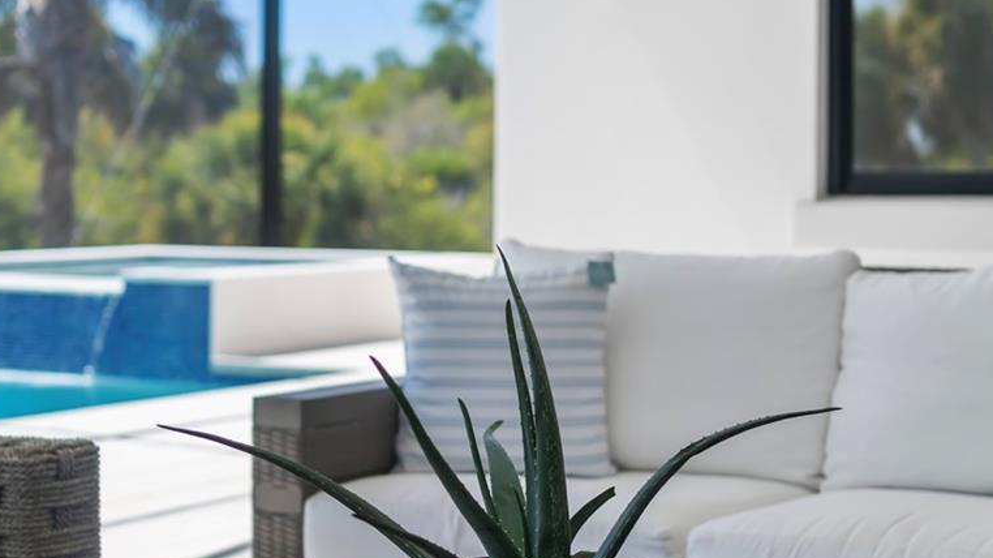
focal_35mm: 77
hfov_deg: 27.5
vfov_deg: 15.6
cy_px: 395
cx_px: 440
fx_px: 2027
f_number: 2.2
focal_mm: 35
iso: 125
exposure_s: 1/200
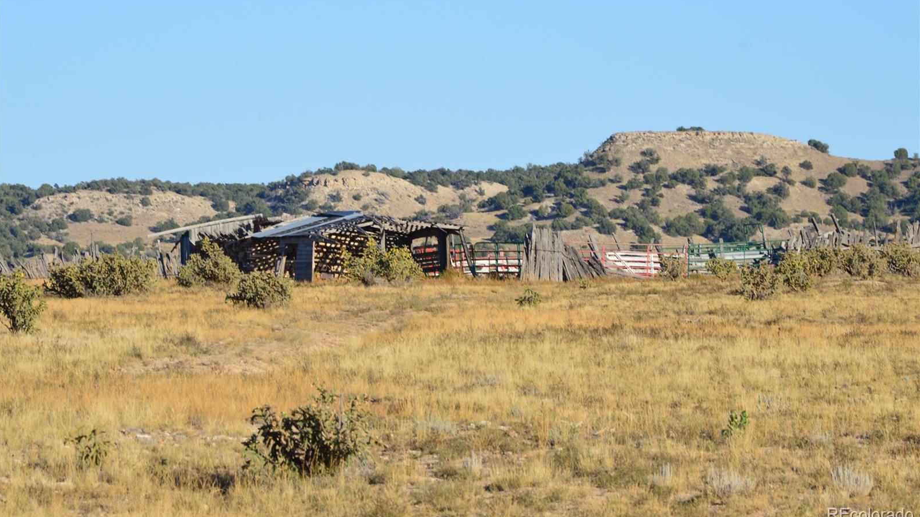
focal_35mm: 315
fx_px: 7684
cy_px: 220
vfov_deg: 3.9
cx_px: 459
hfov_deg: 6.9
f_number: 11
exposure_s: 1/500
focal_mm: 200
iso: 360
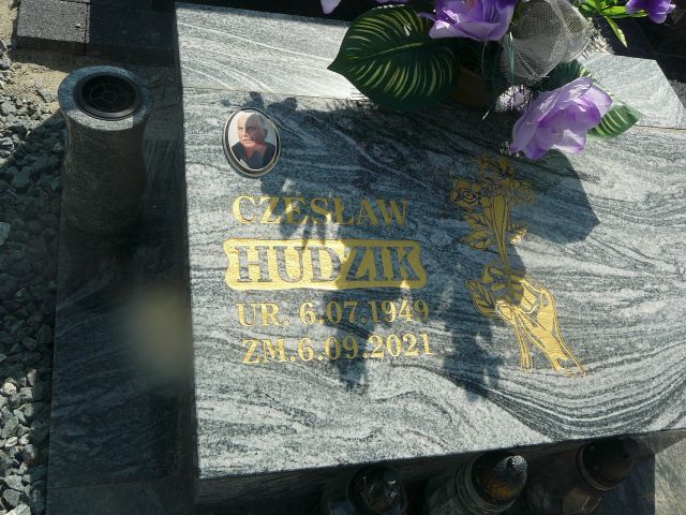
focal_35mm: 35
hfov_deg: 52.6
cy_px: 258
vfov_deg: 40.7
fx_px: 694
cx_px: 343
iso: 80
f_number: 5
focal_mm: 5.2
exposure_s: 1/500
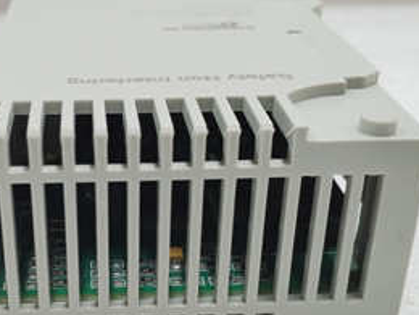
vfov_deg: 24.3
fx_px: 726
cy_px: 218
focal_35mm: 60
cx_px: 111
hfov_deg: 31.7
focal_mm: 4.75
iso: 320
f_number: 1.8
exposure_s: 1/50
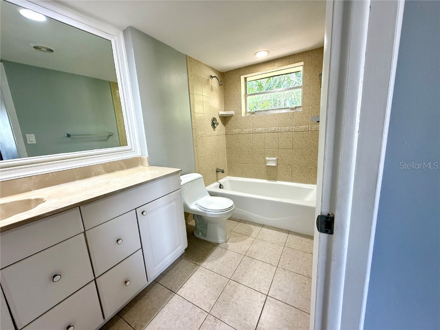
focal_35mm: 14
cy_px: 165
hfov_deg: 102.1
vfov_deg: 85.7
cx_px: 220
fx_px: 178
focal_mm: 2.22
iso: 200
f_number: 2.2
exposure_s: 1/119
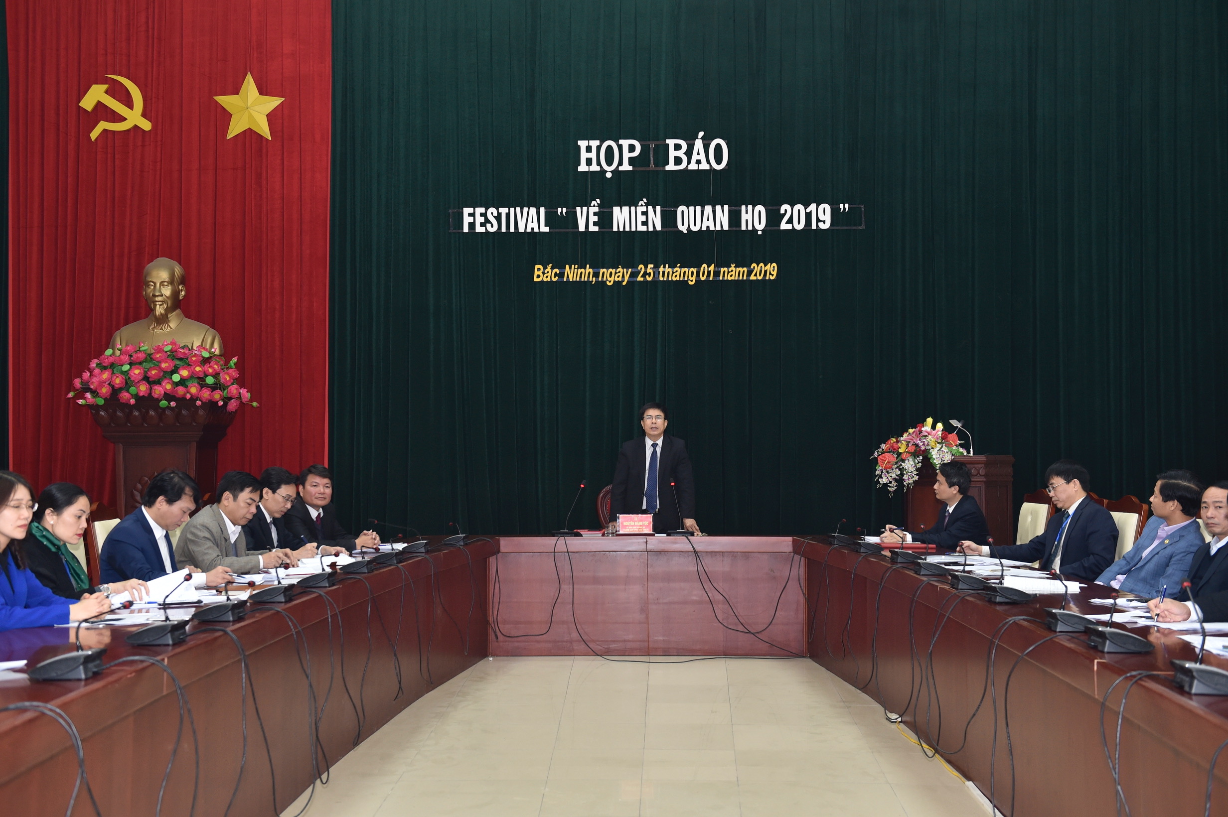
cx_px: 614
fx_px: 1500
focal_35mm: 44
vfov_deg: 30.5
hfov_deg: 44.5
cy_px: 408
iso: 1250
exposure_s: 1/100
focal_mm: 44
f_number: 4
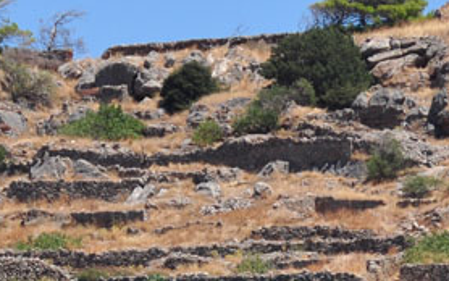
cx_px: 664
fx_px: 6929
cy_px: 240
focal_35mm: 566
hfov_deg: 3.7
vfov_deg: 2.3
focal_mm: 86
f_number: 10
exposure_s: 1/640
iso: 200
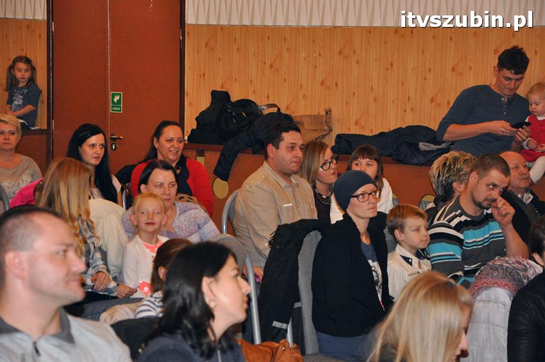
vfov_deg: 12.2
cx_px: 272
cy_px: 181
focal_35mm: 112
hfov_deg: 18.2
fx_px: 1701
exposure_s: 1/60
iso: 2000
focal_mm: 75
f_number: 5.3
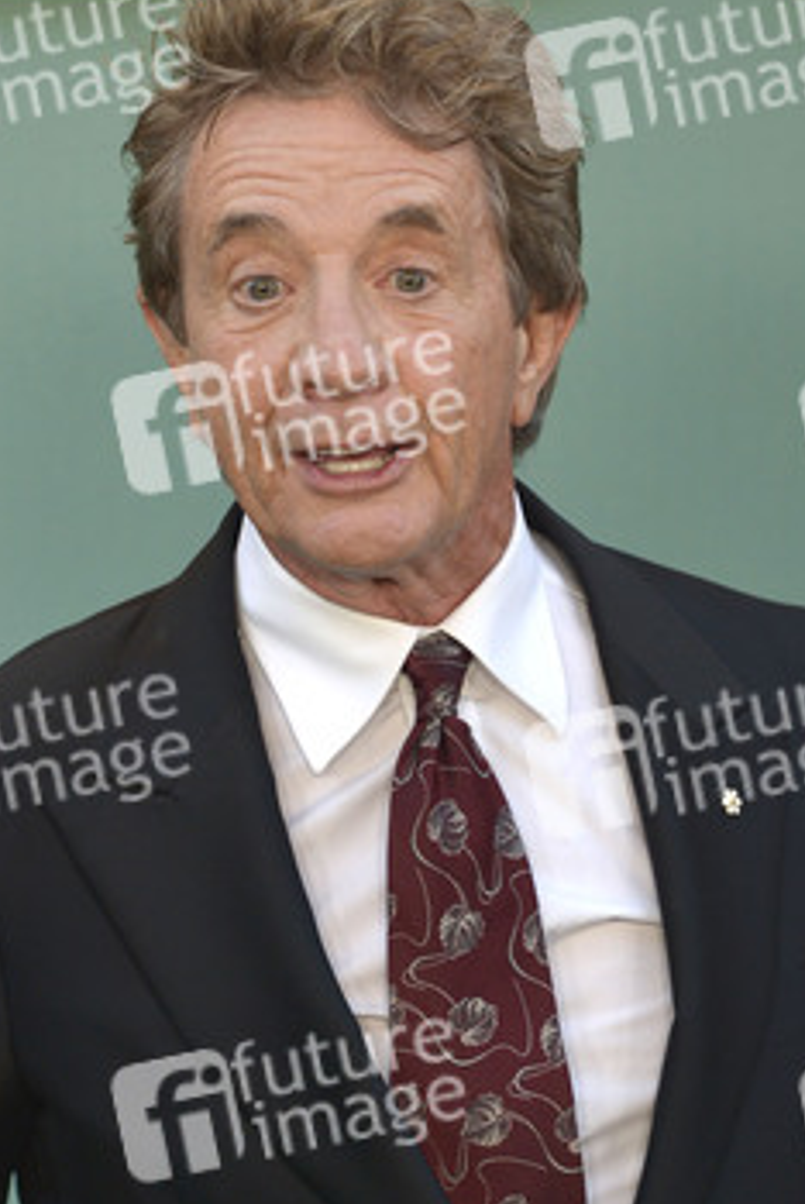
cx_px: 390
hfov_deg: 8.6
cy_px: 585
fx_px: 5356
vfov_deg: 12.8
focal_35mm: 160
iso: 320
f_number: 6.3
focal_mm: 140
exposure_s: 1/250
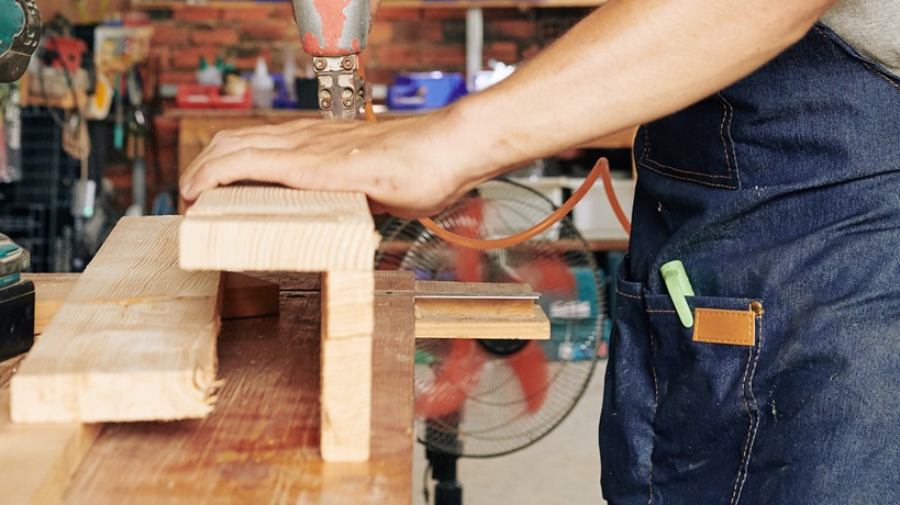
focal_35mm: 86
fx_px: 2052
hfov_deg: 24.7
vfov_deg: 13.5
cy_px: -181
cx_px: 533
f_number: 4.5
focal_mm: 35
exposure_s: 1/160
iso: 500
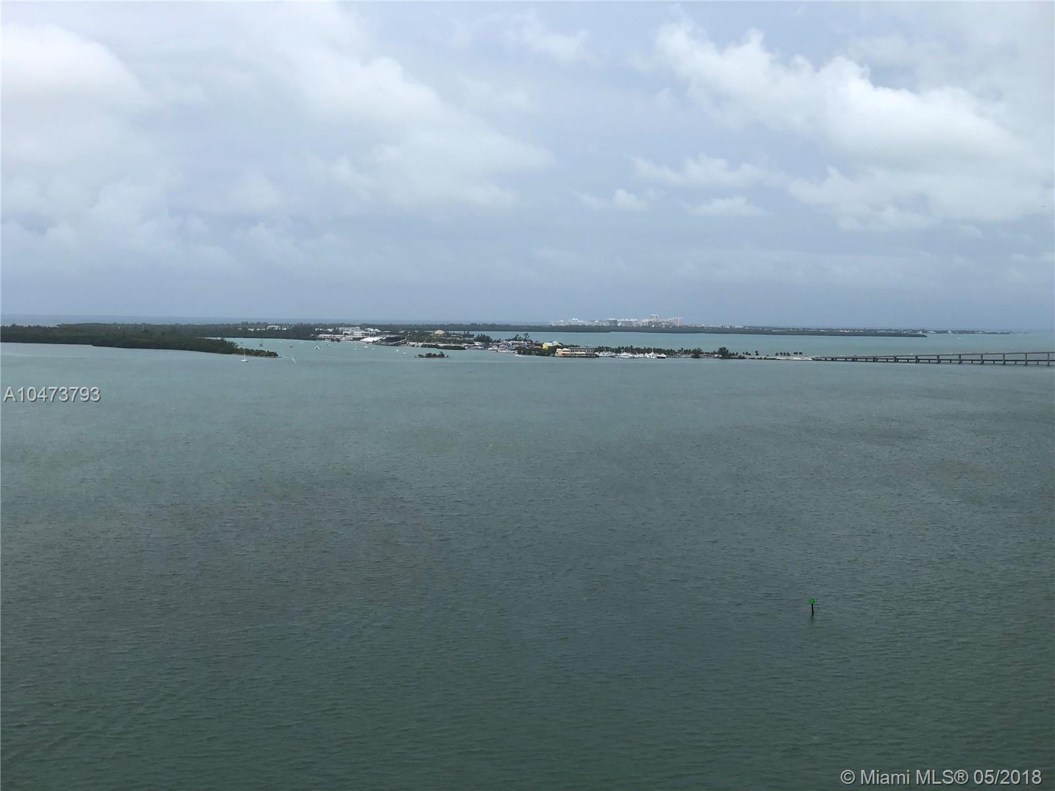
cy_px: 396
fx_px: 1585
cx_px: 528
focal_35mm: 52
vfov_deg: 28.0
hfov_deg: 36.8
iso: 16
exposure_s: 1/1033
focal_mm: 6
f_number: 2.4
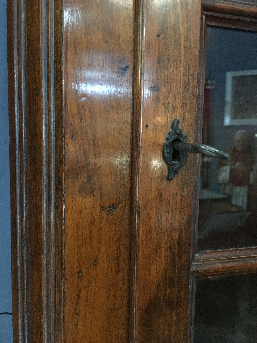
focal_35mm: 29
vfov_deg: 61.7
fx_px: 287
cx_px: 128
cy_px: 172
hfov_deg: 48.2
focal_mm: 4.15
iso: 500
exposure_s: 1/17
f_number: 2.2
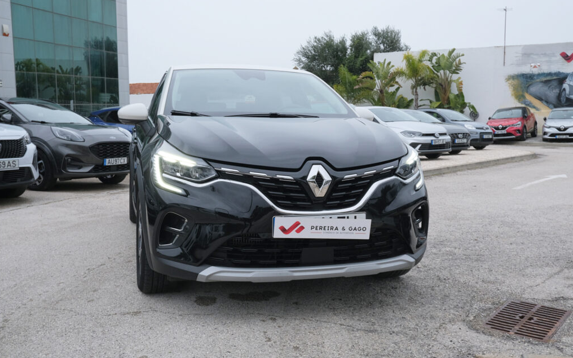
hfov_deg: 52.7
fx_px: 578
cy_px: 181
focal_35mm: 37
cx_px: 286
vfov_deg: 34.4
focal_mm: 24.2
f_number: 9
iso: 640
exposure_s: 1/125
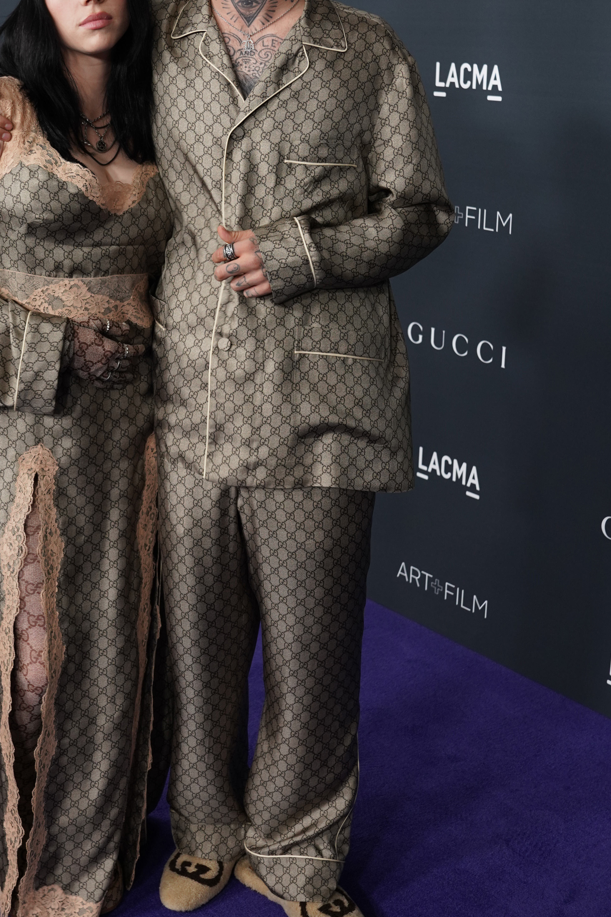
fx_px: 1273
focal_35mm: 50
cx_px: 190
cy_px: 355
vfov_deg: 39.4
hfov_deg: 26.8
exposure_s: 1/100
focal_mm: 24
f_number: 3.5
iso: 400
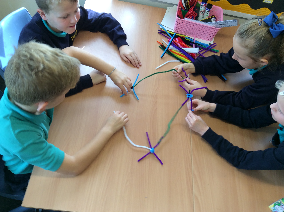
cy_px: 106
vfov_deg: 44.1
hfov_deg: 56.9
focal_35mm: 32
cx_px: 142
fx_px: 262
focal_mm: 3.3
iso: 32
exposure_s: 1/33
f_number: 2.4
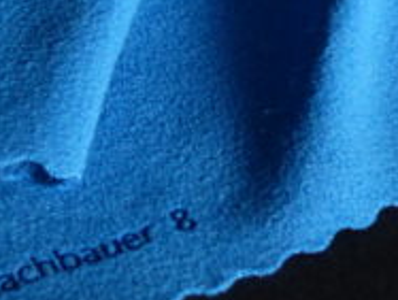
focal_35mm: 317
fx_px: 3652
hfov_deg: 6.2
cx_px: 21
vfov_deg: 4.7
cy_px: 219
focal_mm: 17.8
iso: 400
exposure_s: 1/13
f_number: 2.8
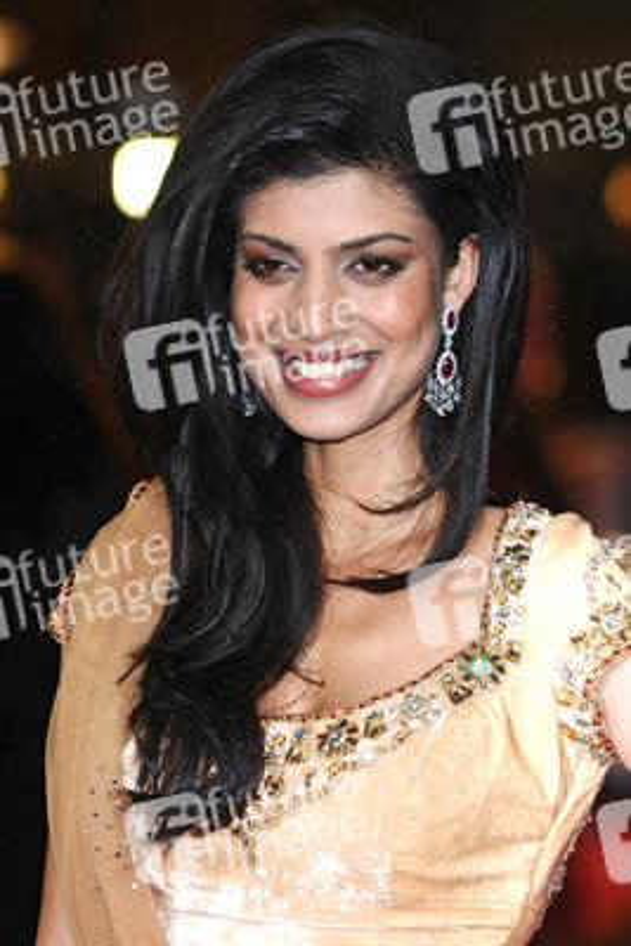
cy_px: 473
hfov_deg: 5.6
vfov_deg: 8.3
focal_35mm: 248
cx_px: 316
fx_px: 6501
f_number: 4.5
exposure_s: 1/200
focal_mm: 165
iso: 320
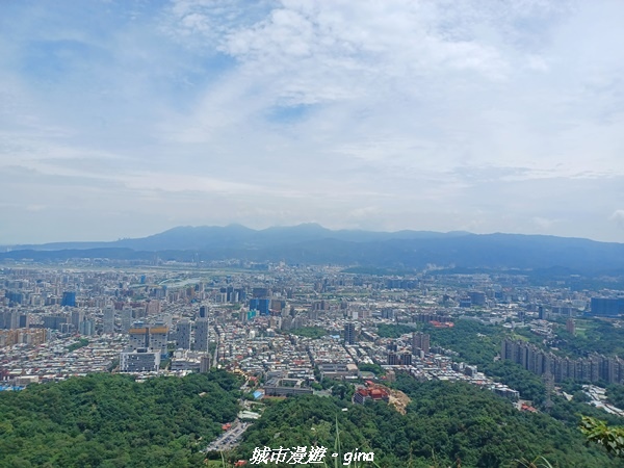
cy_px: 234
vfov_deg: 54.9
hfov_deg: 69.4
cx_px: 312
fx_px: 451
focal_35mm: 25
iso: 32
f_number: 1.8
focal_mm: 4.6
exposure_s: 1/683
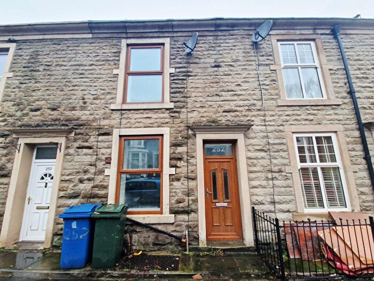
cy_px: 140
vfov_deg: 89.9
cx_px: 187
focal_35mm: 13
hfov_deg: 106.2
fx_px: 140
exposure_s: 1/50
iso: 100
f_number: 2.2
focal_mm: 2.2
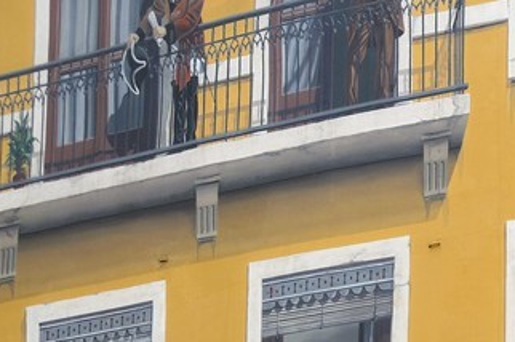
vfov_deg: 6.8
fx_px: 2701
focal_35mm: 189
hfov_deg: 9.6
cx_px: 1273
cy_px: 849
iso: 100
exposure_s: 1/250
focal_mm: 38
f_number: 5.6
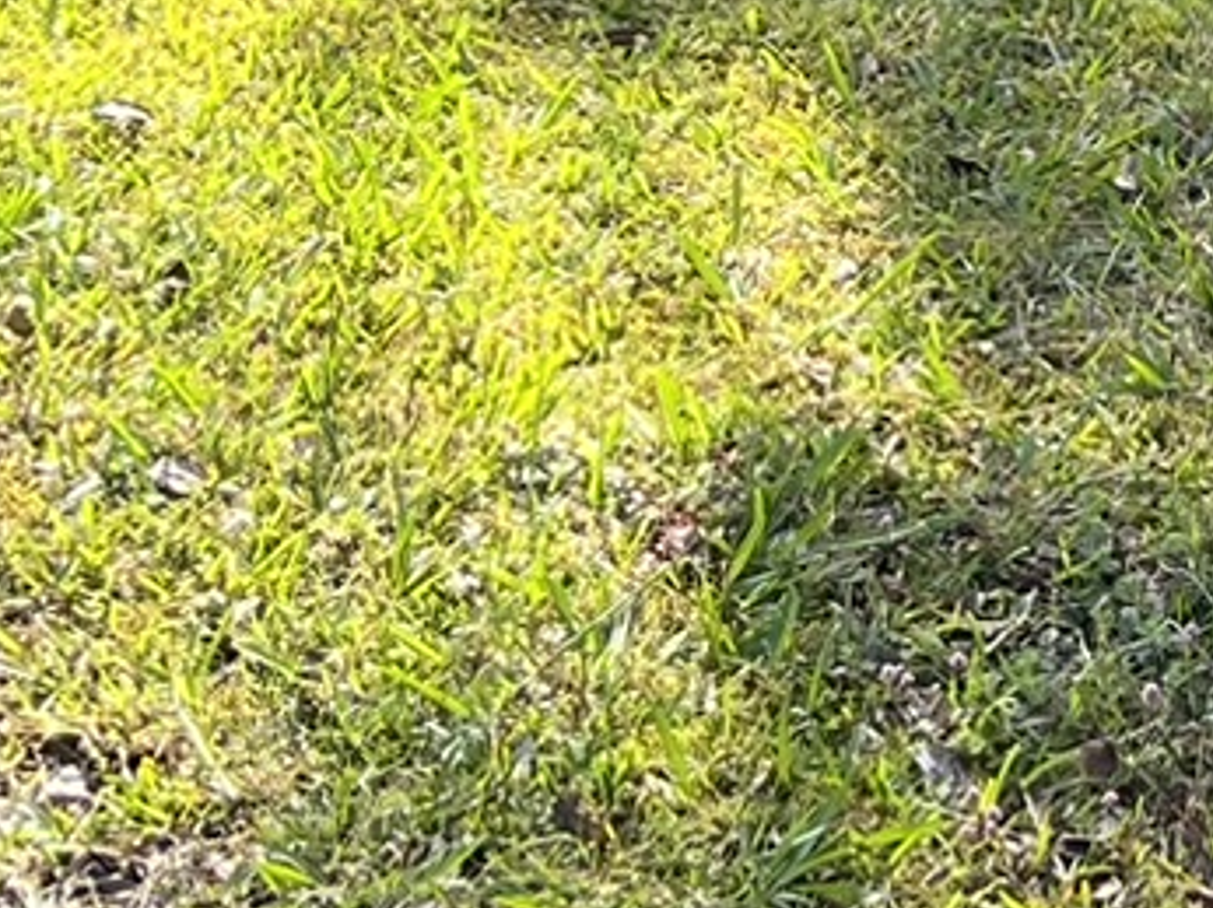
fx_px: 5393
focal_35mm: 154
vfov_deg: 8.4
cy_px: -1637
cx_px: 2117
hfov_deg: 11.9
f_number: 1.6
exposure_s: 1/263
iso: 40
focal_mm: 5.1
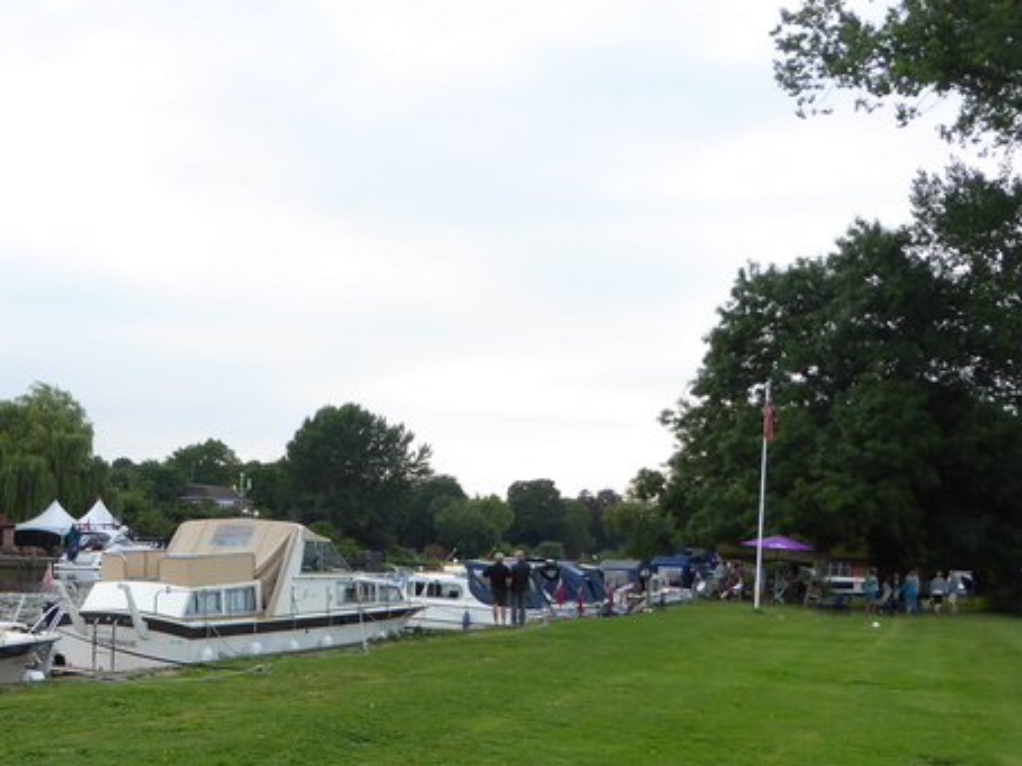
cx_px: 234
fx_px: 1299
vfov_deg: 32.0
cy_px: 613
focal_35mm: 44
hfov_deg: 41.5
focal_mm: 4.3
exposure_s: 1/160
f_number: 3.3
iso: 80
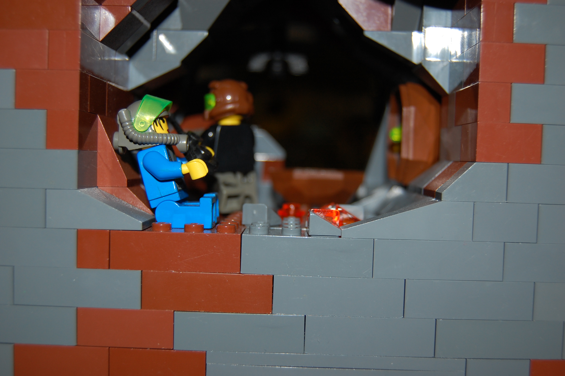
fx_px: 706
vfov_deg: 29.8
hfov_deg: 43.6
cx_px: 282
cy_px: 188
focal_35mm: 45
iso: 250
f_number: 4.2
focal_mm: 30
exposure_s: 1/60
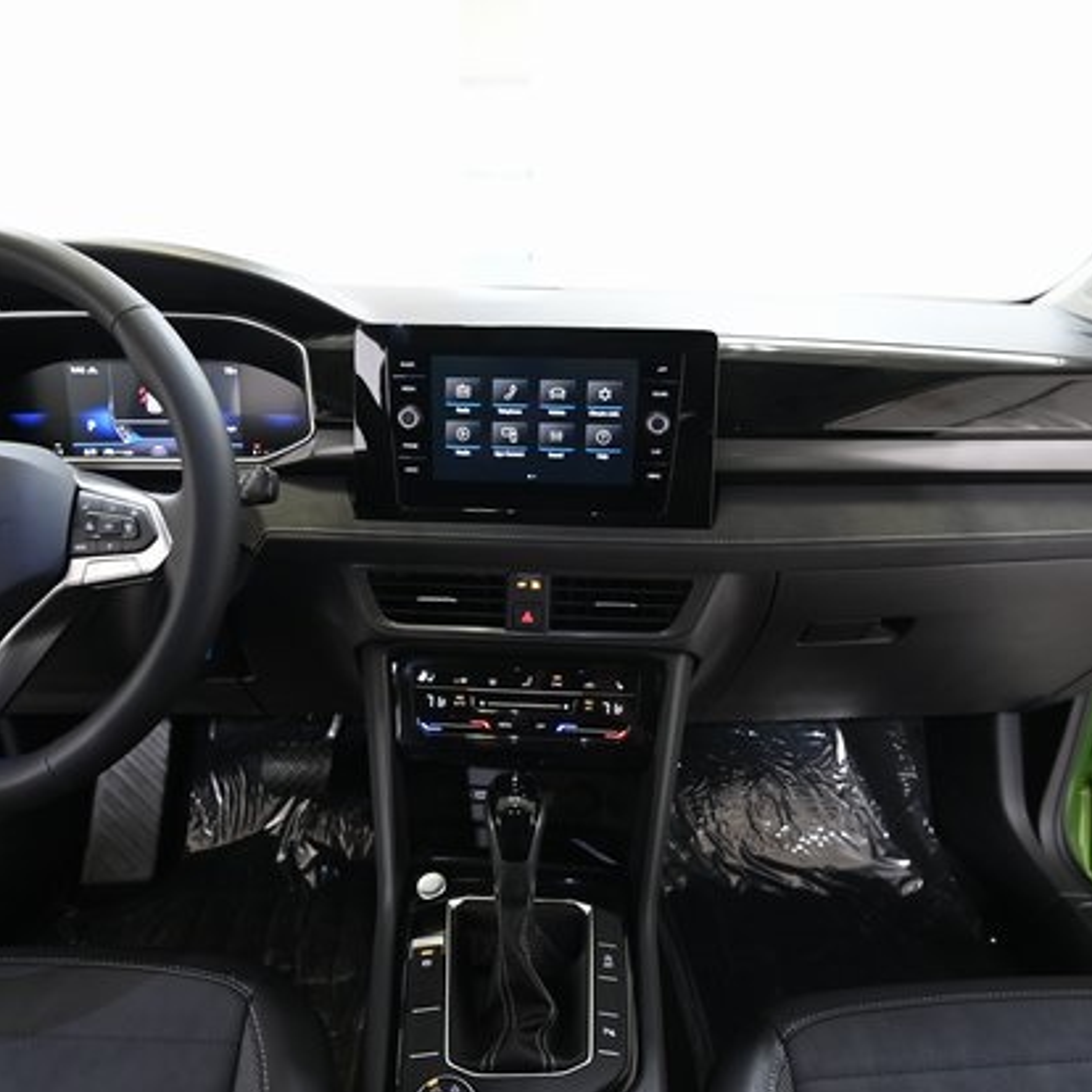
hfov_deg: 72.1
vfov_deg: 72.1
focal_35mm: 21
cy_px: 557
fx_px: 749
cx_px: 543
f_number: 4
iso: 1250
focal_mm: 16
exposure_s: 1/30
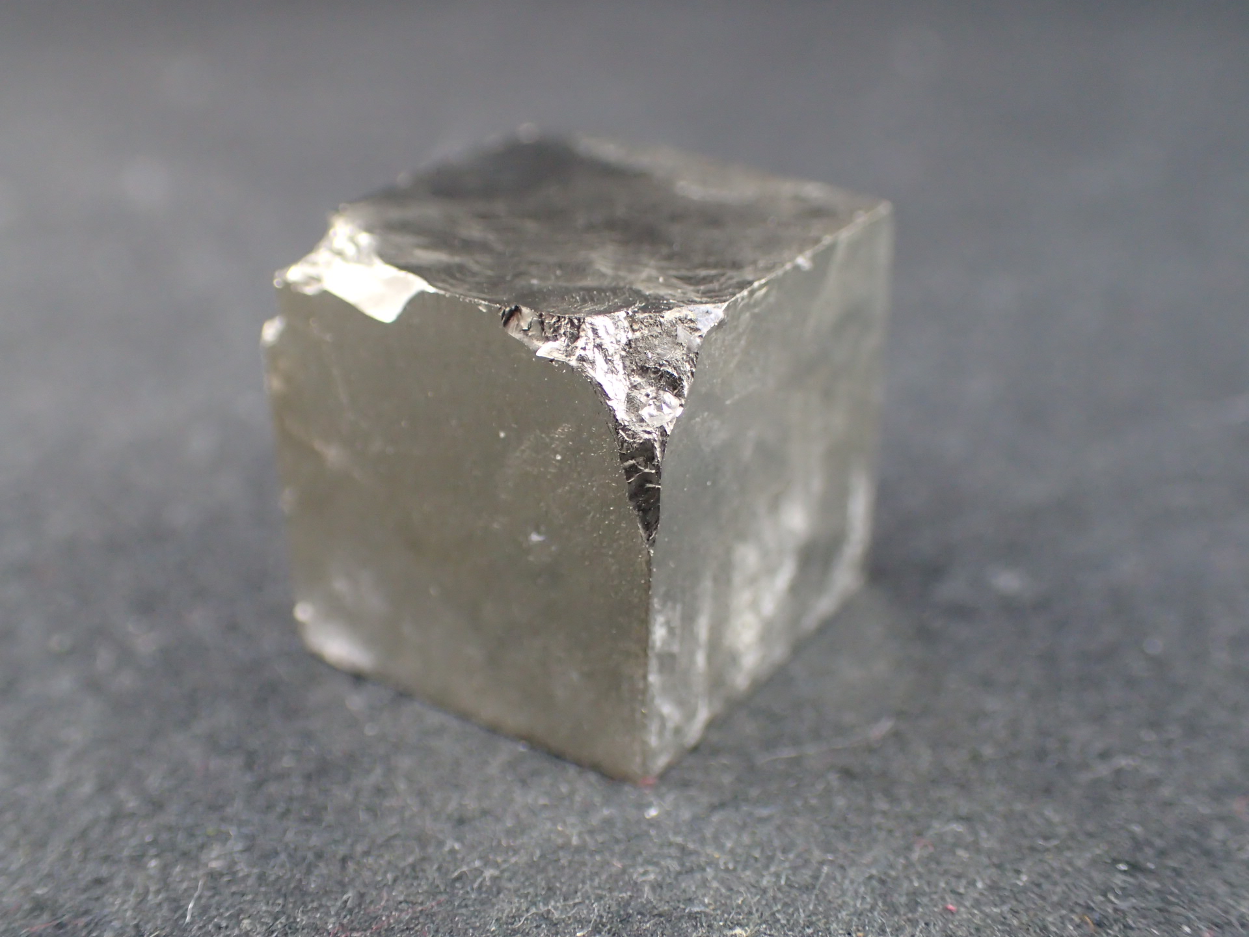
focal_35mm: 43
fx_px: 1552
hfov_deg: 43.9
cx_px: 624
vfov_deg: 33.6
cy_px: 468
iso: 500
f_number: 2.9
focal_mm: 7.86
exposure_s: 1/160
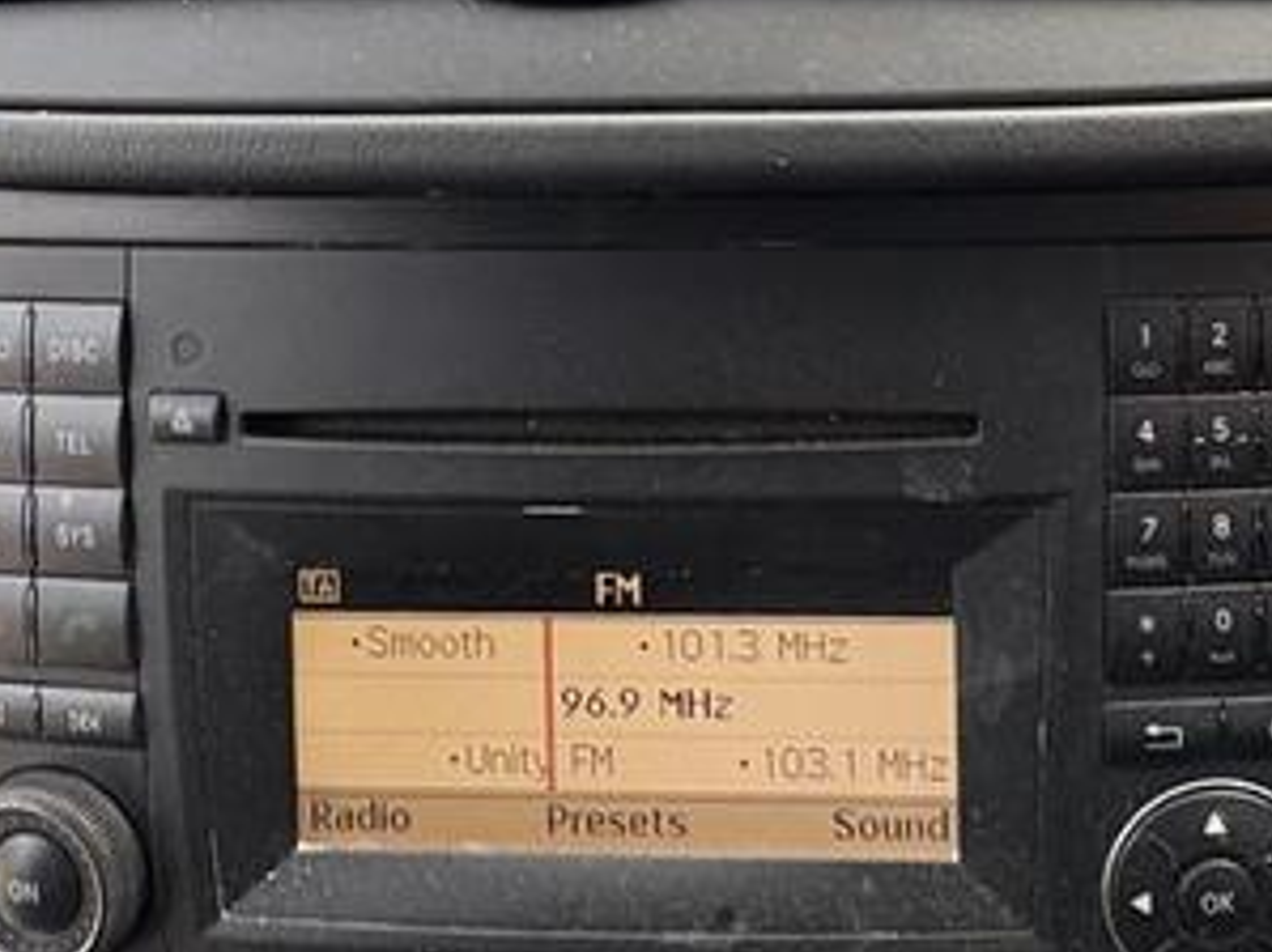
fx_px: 1543
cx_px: 1034
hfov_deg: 42.6
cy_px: 115
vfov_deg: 32.8
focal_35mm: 42
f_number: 2.2
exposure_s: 1/99
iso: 160
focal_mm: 2.22
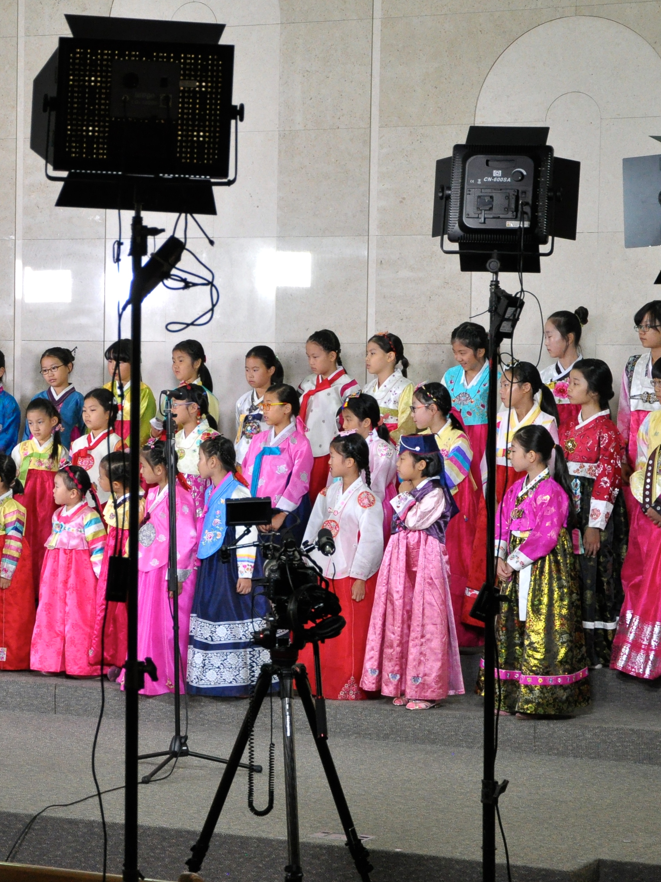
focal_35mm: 118
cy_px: 405
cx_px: 83
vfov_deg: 16.7
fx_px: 3004
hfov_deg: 12.5
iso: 1100
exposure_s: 1/80
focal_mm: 48
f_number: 4.8
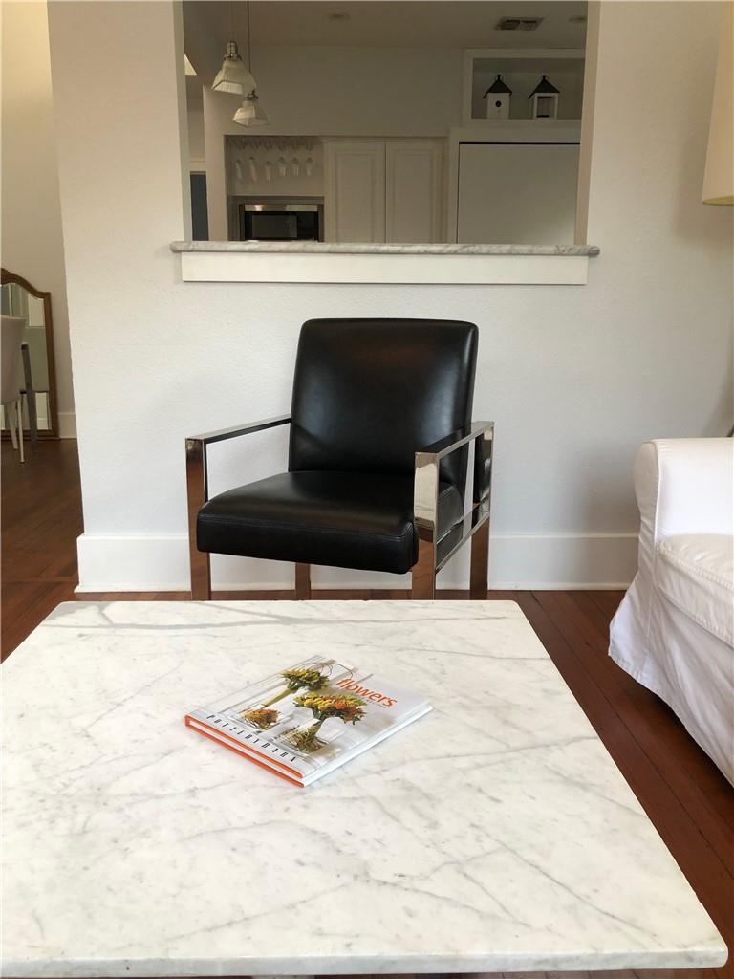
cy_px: 490
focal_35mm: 28
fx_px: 792
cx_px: 367
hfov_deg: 49.7
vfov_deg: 63.4
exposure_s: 1/24
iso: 40
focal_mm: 4
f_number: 1.8
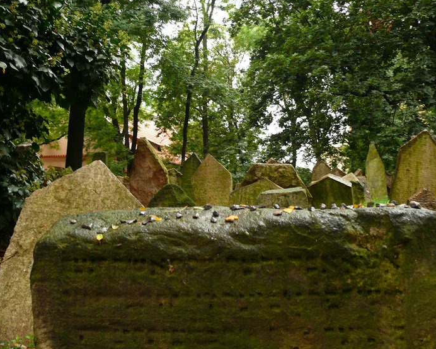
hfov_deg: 49.1
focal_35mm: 37
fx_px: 478
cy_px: 173
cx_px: 213
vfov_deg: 40.1
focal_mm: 7.4
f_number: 2.8
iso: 200
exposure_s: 1/25
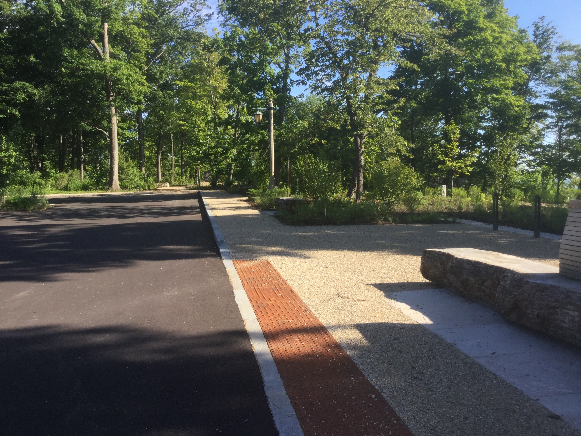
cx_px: 290
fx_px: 520
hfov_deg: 58.4
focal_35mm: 31
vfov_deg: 45.4
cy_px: 218
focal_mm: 3.3
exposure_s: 1/494
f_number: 2.4
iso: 25
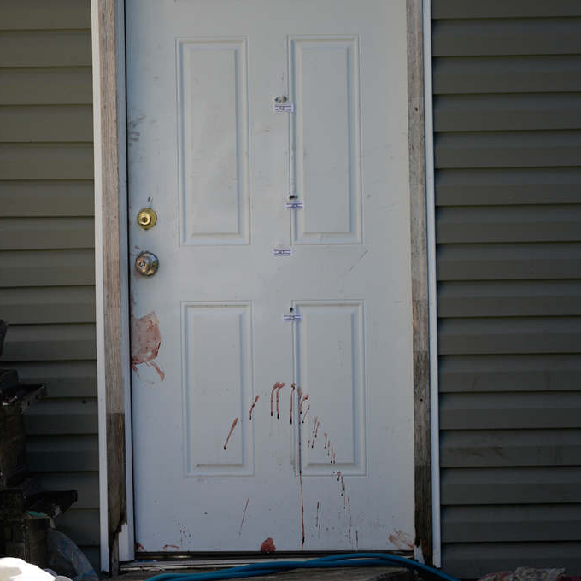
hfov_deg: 3.4
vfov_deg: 3.4
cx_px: 255
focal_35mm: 512
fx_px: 9722
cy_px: 290
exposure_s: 1/2500
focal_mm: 400
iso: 250
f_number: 2.8
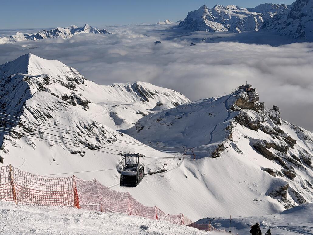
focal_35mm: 48
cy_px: 118
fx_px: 434
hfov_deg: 39.6
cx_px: 156
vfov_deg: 30.3
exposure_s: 1/27778
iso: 80
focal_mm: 6.76
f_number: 1.78
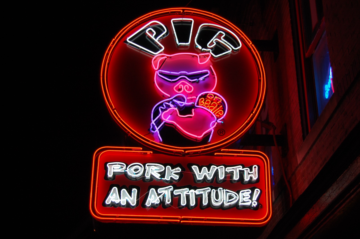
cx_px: 180
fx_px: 629
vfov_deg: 21.5
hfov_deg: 31.9
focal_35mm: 63
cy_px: 120
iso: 400
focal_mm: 42
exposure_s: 1/125
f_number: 5.6
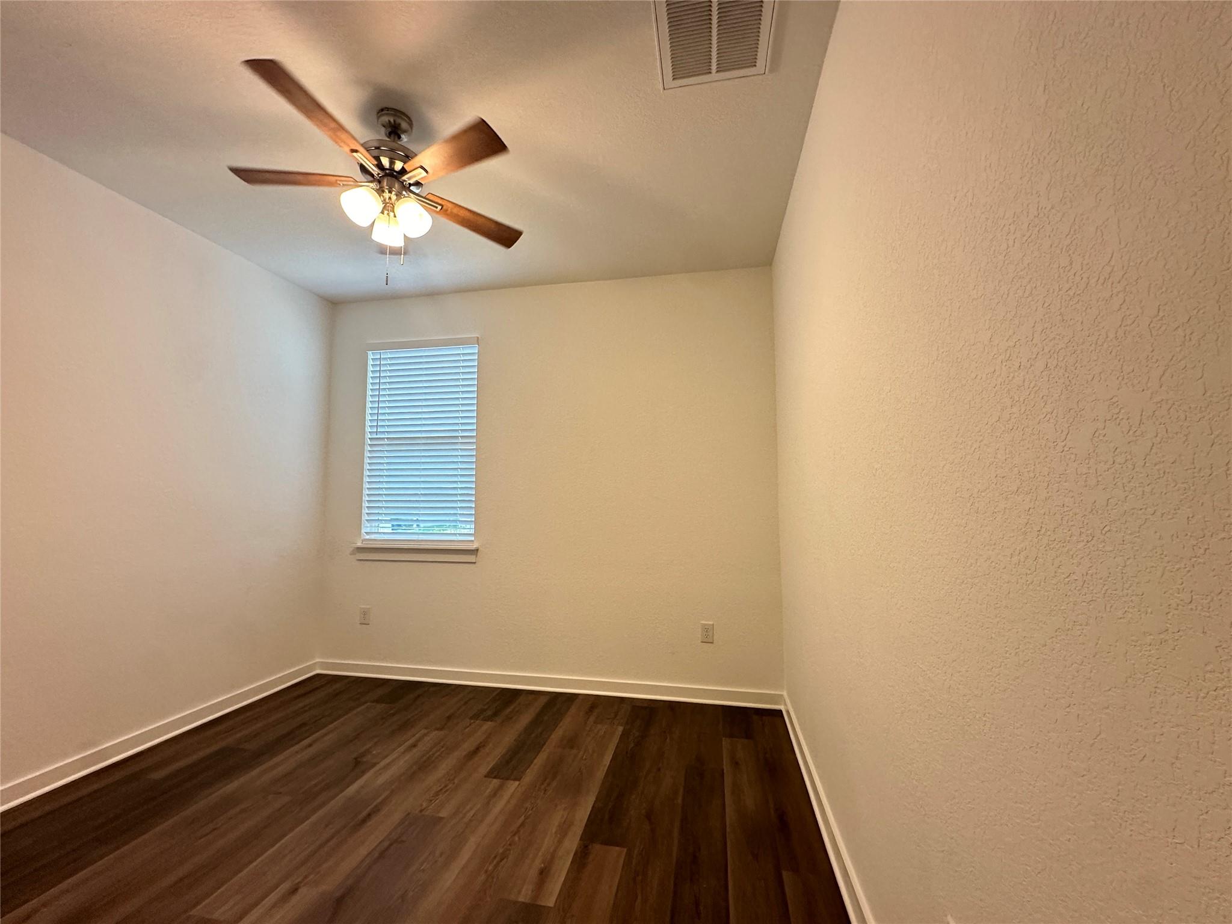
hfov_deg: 102.1
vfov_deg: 85.7
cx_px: 616
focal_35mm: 14
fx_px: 498
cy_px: 462
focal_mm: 2.22
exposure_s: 1/120
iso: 250
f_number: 2.2
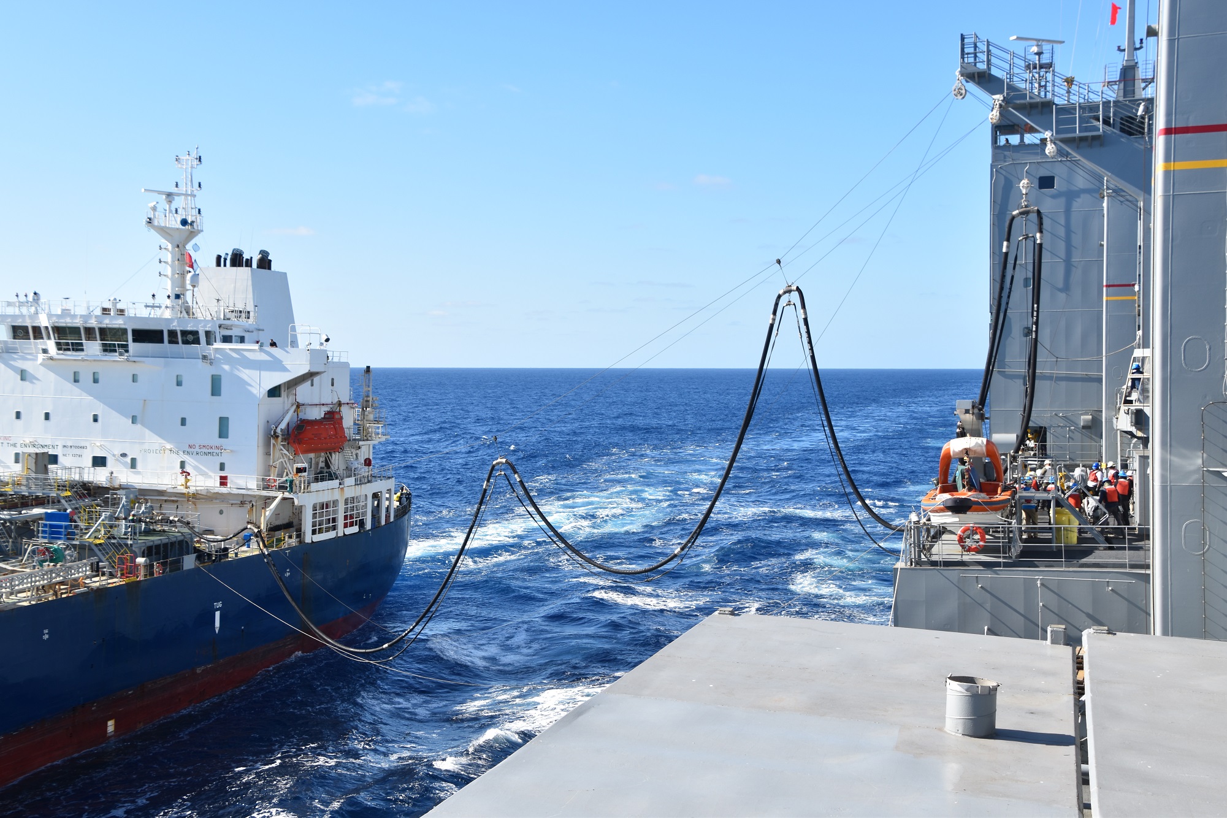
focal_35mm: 45
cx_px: 614
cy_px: 409
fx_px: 1534
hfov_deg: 43.6
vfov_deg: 29.9
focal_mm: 30
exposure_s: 1/250
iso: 110
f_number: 8
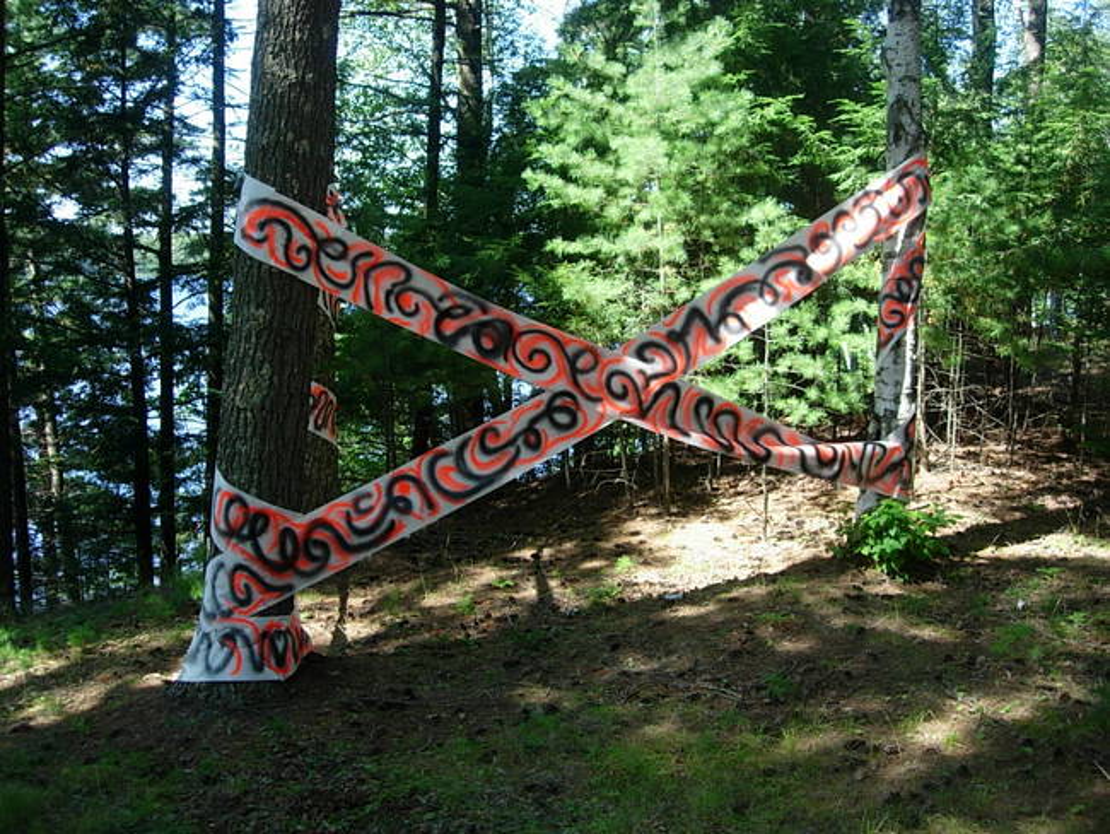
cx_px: 555
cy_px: 417
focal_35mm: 38
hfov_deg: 49.0
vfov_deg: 37.7
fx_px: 1219
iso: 64
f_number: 2.8
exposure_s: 1/215
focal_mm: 7.8
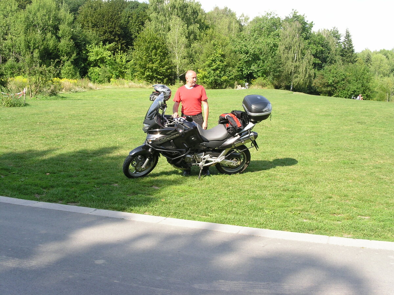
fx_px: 433
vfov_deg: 37.7
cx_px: 197
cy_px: 148
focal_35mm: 38
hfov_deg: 49.0
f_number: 5.6
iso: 100
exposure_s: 1/180
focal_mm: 7.8
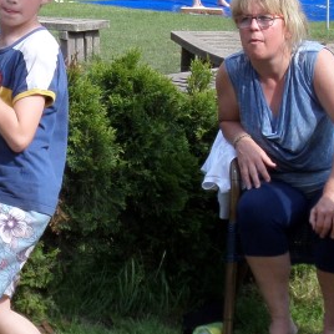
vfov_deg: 9.8
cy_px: 113
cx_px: -7
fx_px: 1954
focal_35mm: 179
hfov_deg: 9.7
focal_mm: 8.7
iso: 80
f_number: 3.8
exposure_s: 1/350
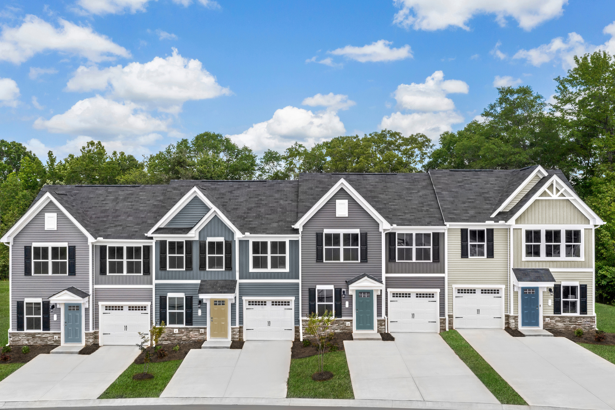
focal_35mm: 28
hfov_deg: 65.5
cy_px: 205
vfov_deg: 46.4
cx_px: 308
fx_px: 478
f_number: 6.3
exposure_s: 1/30
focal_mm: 10.26
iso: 100
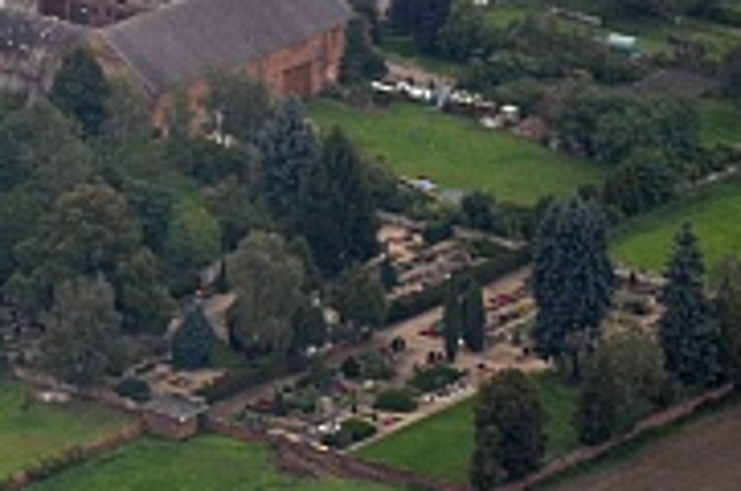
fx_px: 13419
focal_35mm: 653
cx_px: -561
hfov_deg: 3.1
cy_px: -497
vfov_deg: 2.1
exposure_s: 1/200
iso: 200
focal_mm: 105
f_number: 7.1
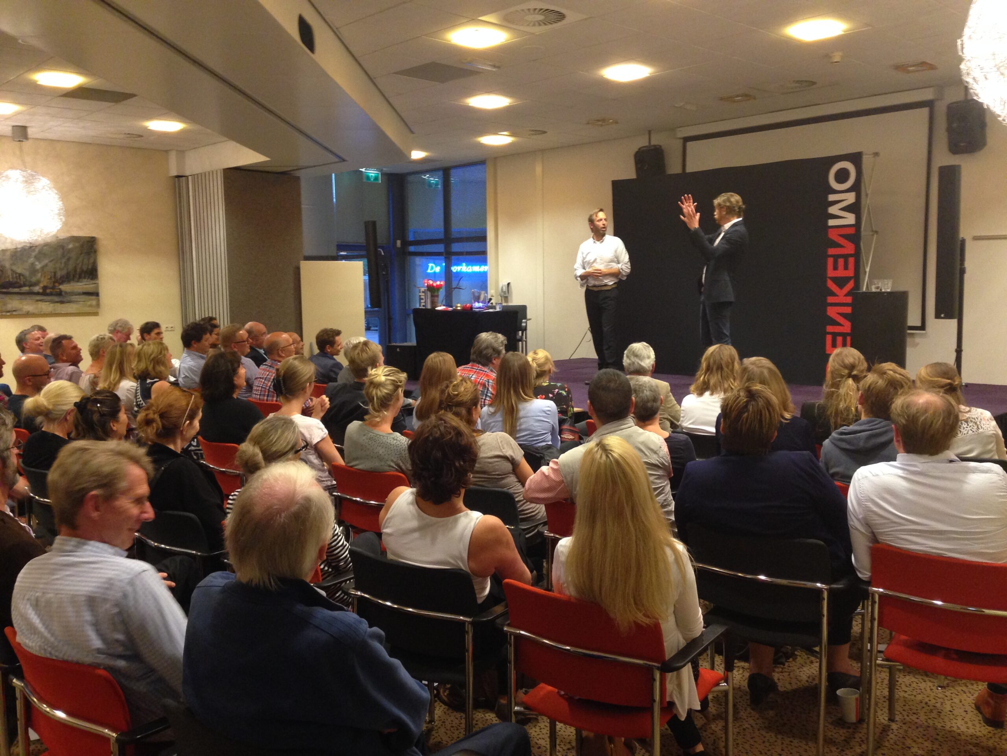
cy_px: 378
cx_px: 504
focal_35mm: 33
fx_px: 960
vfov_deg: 42.9
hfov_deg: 55.4
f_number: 2.4
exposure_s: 1/20
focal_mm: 4.12
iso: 200
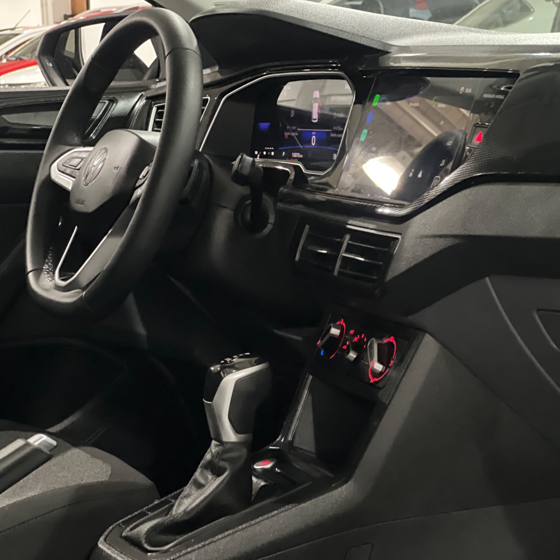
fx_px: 1666
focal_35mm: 91
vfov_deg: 19.1
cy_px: 280
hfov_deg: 19.1
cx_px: 293
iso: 1250
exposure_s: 1/15
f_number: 2.8
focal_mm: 9
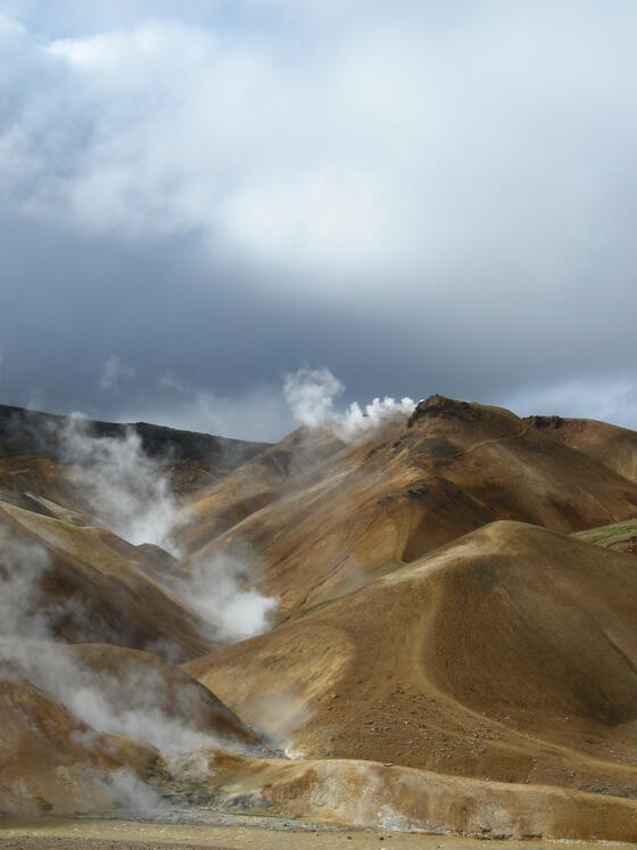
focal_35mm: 48
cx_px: 228
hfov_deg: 30.1
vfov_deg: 39.3
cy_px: 558
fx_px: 1178
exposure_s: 1/312
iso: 100
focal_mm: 7.5
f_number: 6.8
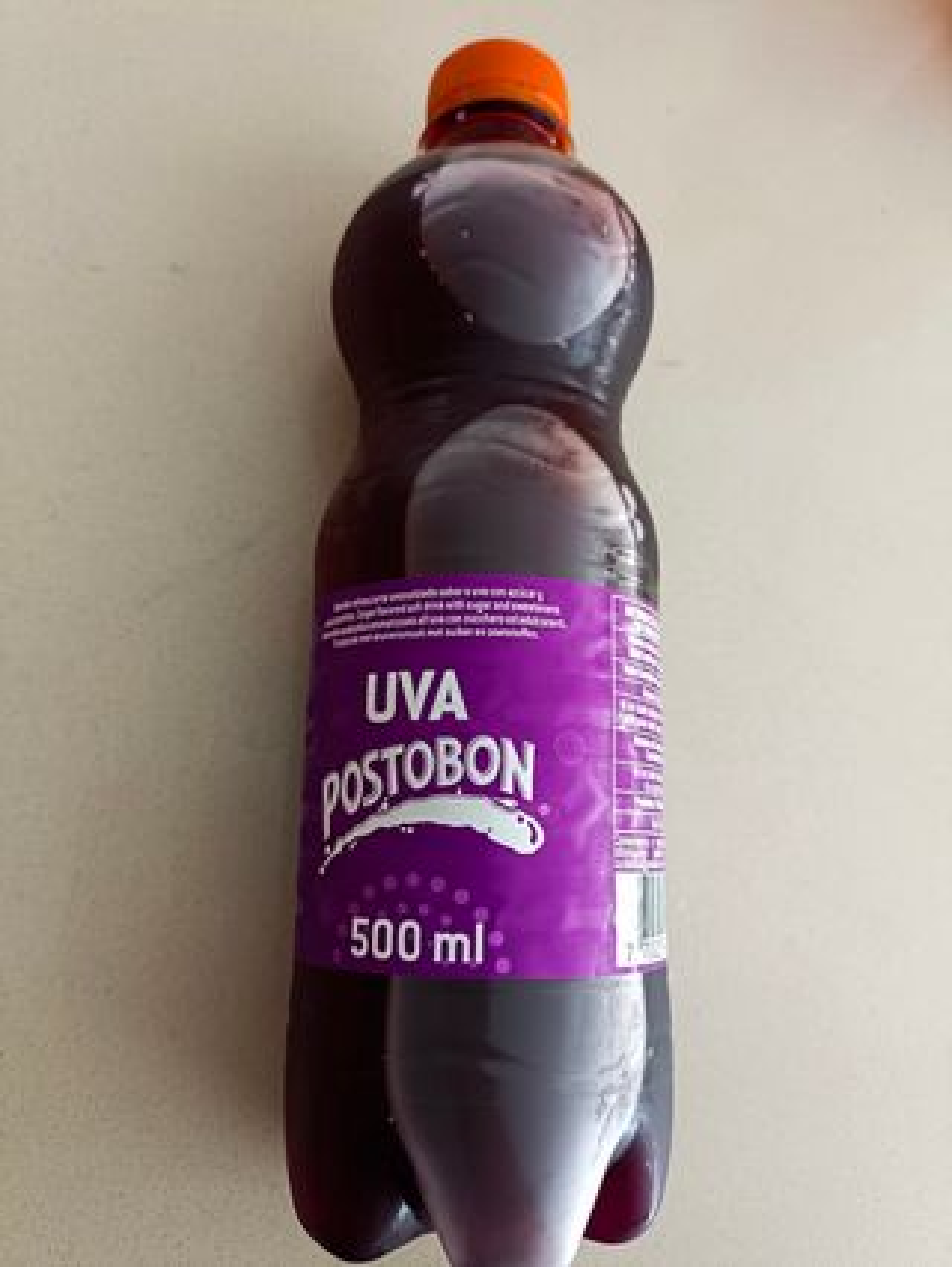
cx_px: 476
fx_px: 916
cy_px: 634
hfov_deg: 54.9
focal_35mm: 25
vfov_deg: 69.4
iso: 792
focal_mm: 4.74
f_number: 1.79
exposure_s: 1/50
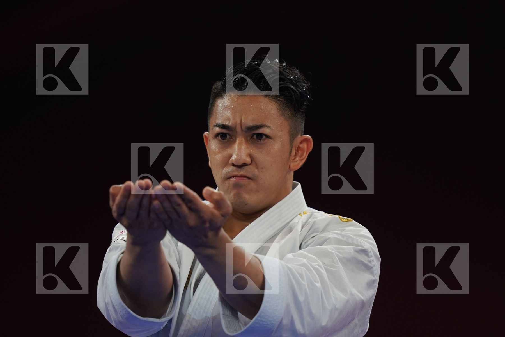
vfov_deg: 2.3
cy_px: 168
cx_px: 252
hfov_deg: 3.4
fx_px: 8416
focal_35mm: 600
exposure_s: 1/500
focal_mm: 400
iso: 800
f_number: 2.8
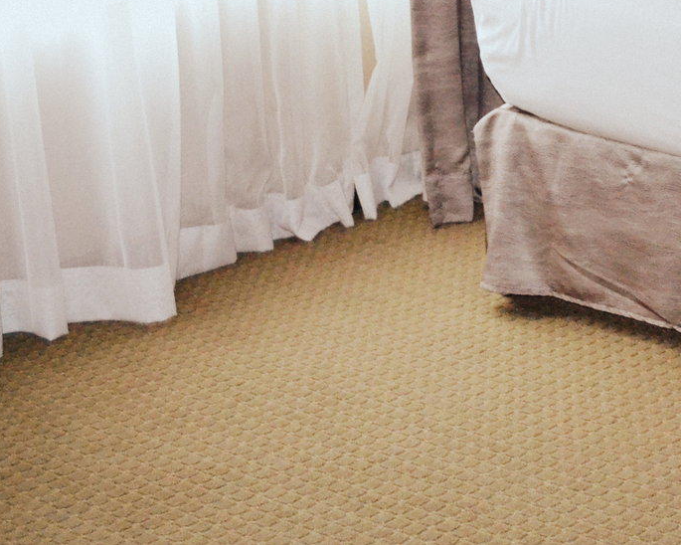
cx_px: 936
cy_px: -132
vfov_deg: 14.7
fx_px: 2036
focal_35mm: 101
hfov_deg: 17.6
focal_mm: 24
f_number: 4
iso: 2200
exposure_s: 1/60
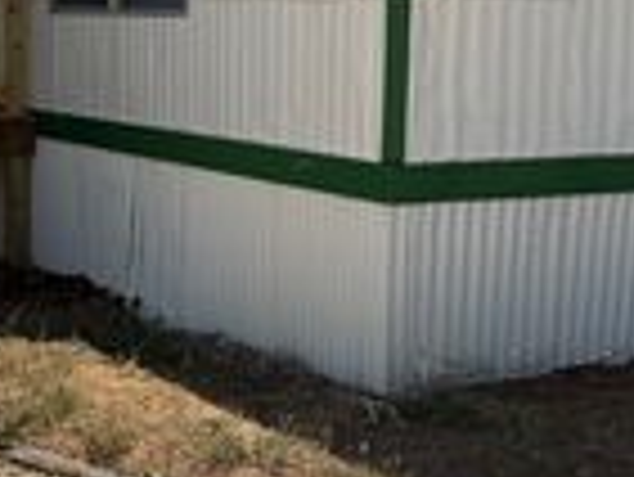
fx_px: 1558
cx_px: 117
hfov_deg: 22.7
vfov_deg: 17.3
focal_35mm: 85
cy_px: 137
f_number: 1.78
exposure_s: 1/5814
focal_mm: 6.76
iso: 80
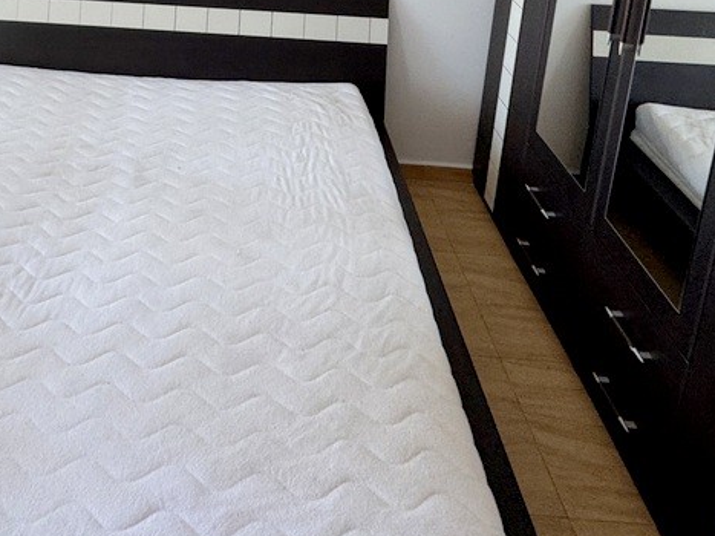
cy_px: -78
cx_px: 199
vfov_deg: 33.6
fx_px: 743
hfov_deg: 49.8
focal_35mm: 36
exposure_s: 1/99
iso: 160
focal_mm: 2.22
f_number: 2.2
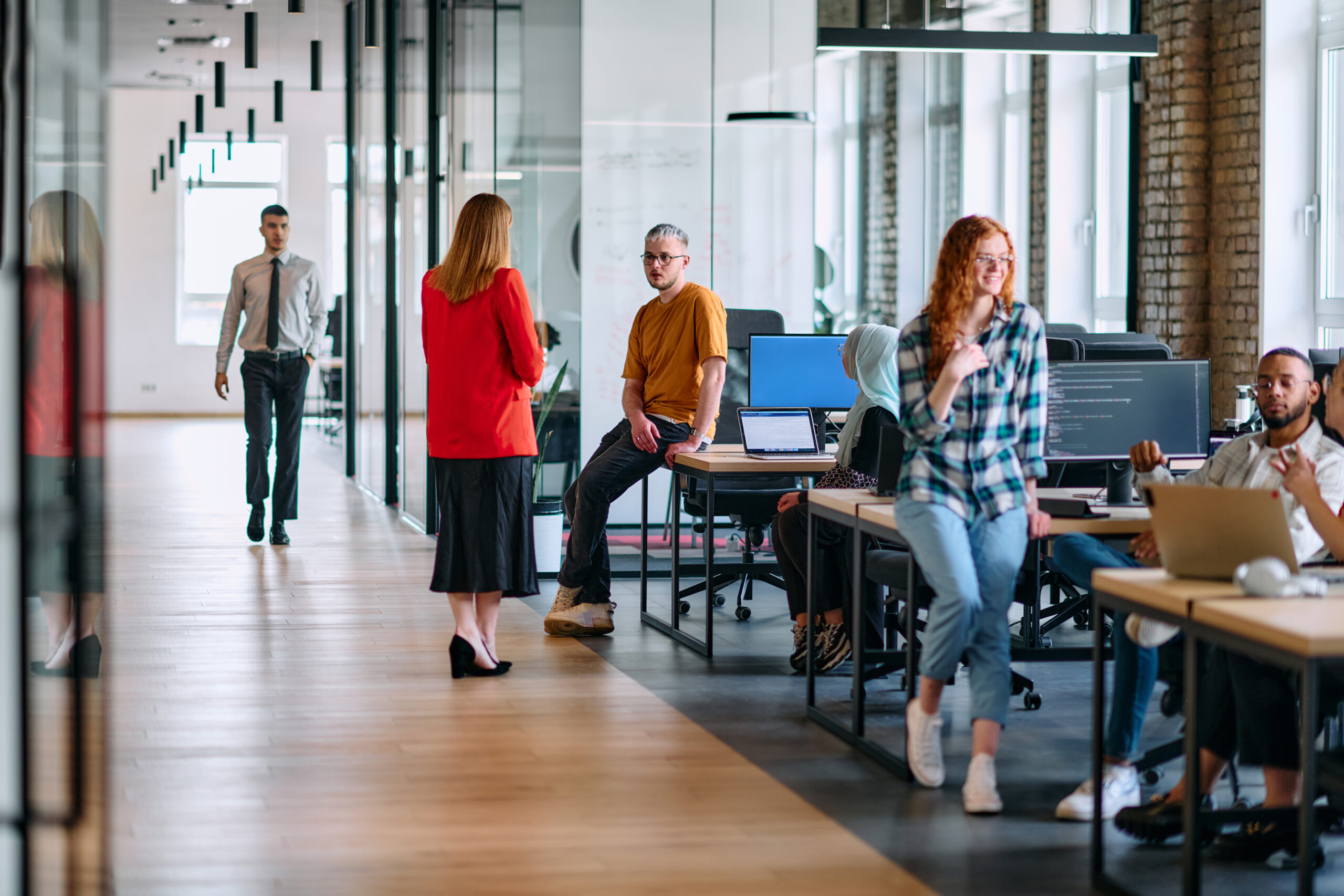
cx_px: 672
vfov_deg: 16.1
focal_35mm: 85
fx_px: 3173
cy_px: 448
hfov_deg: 23.9
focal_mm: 85
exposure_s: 1/250
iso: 400
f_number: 2
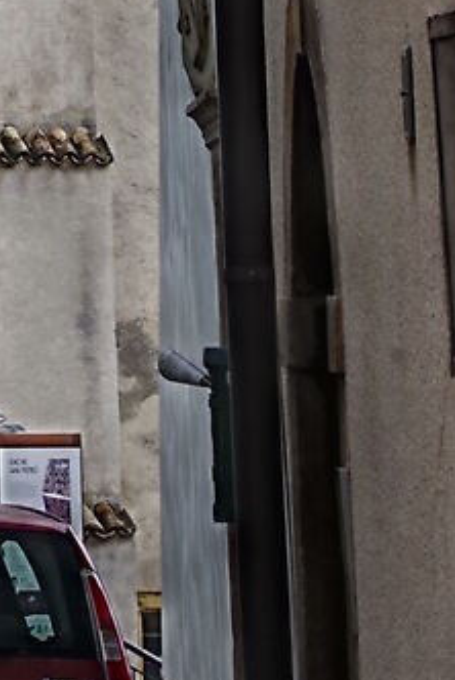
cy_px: -1436
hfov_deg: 3.5
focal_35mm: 390
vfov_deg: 5.0
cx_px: -723
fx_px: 7378
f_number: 4.5
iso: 200
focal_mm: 36.25
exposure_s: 1/250
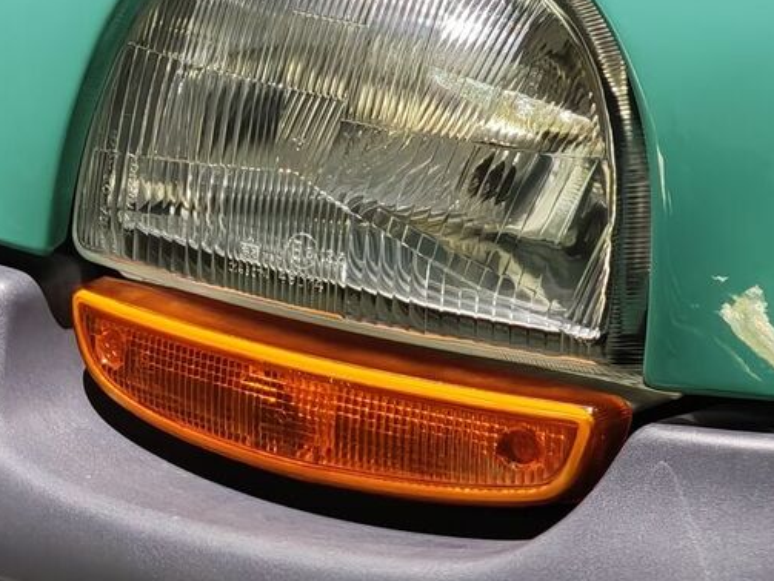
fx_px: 5974
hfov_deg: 7.3
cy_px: 286
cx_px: -180
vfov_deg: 5.6
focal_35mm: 267
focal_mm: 11.5
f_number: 1.8
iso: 400
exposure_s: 1/95
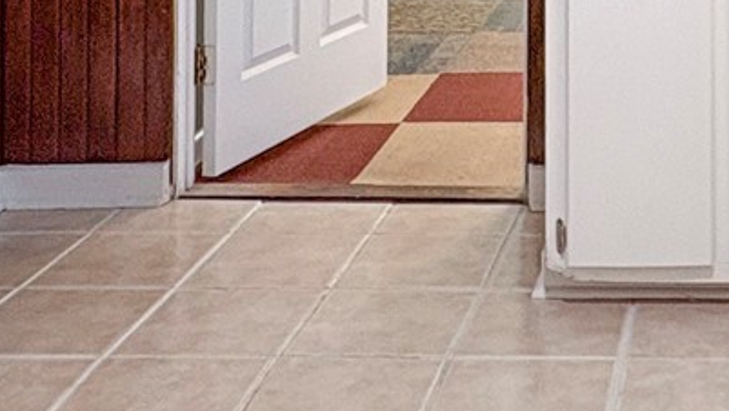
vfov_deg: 14.7
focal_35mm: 73
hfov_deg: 26.9
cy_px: -306
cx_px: 778
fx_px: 1412
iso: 200
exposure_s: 1/60
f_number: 2.2
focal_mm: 2.22
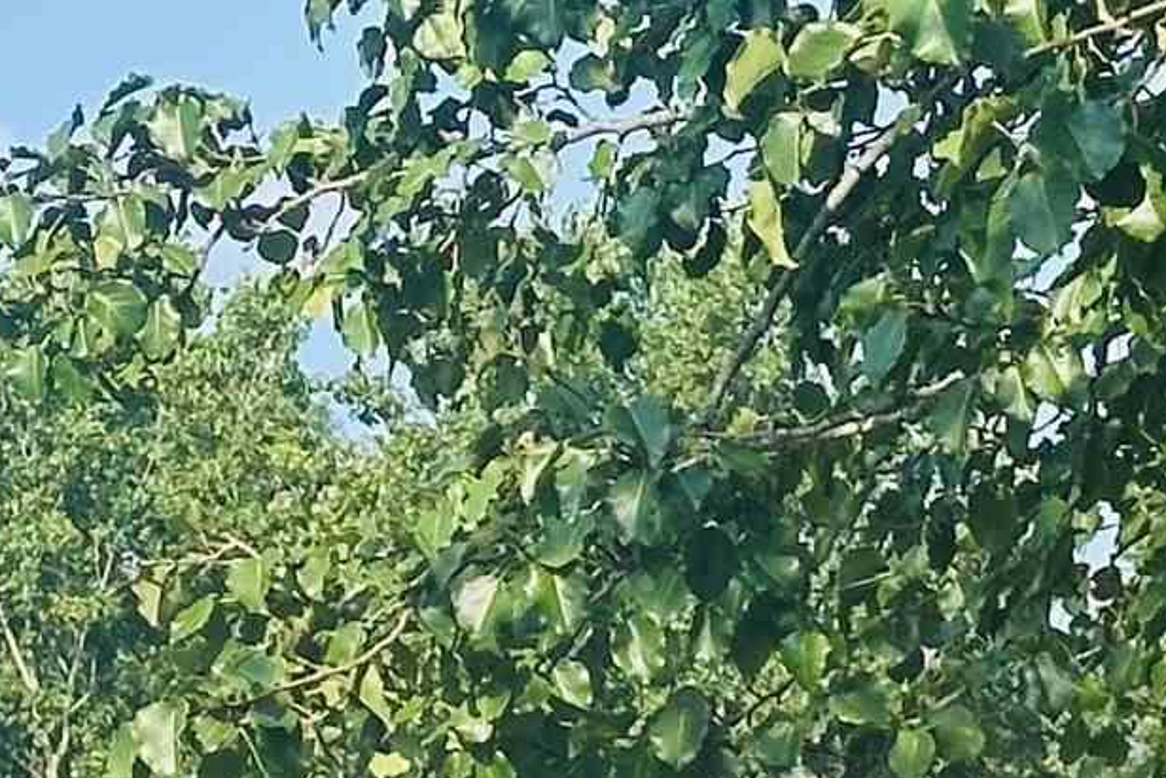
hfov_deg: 8.2
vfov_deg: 5.5
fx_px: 8066
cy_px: 1151
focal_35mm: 249
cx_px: 1011
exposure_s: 1/2304
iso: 64
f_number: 1.78
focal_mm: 6.86
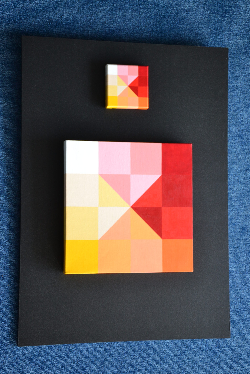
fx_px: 646
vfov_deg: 32.4
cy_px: 184
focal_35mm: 62
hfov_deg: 21.9
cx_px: 123
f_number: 4.5
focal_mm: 40
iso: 500
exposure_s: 1/15
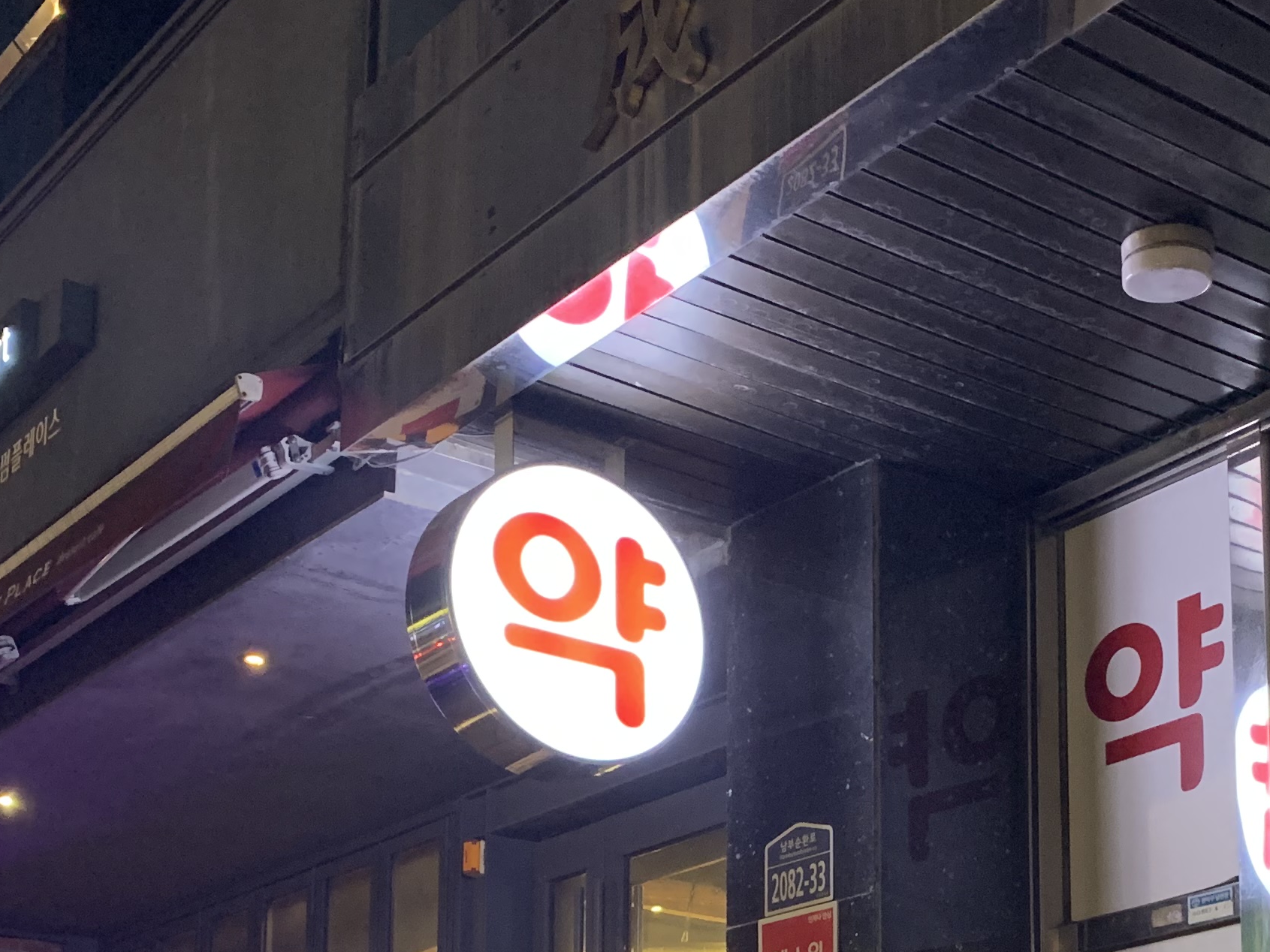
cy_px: 1059
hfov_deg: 31.0
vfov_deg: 22.3
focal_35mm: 62
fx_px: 2275
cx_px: 808
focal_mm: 4.25
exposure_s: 1/30
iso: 500
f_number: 1.8
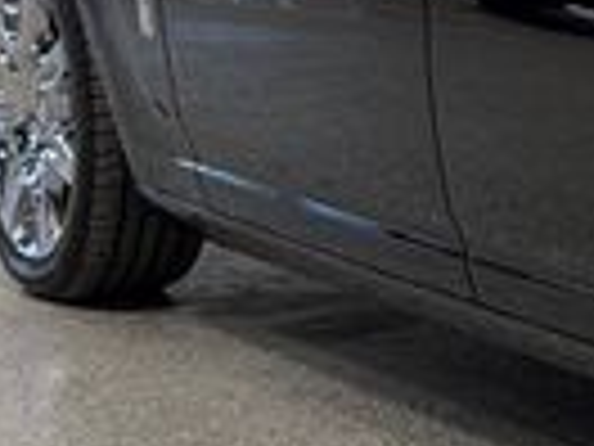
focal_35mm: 233
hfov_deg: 8.1
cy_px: -104
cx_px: 1242
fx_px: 3998
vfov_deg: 6.3
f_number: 1.78
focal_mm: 6.76
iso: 50
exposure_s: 1/192
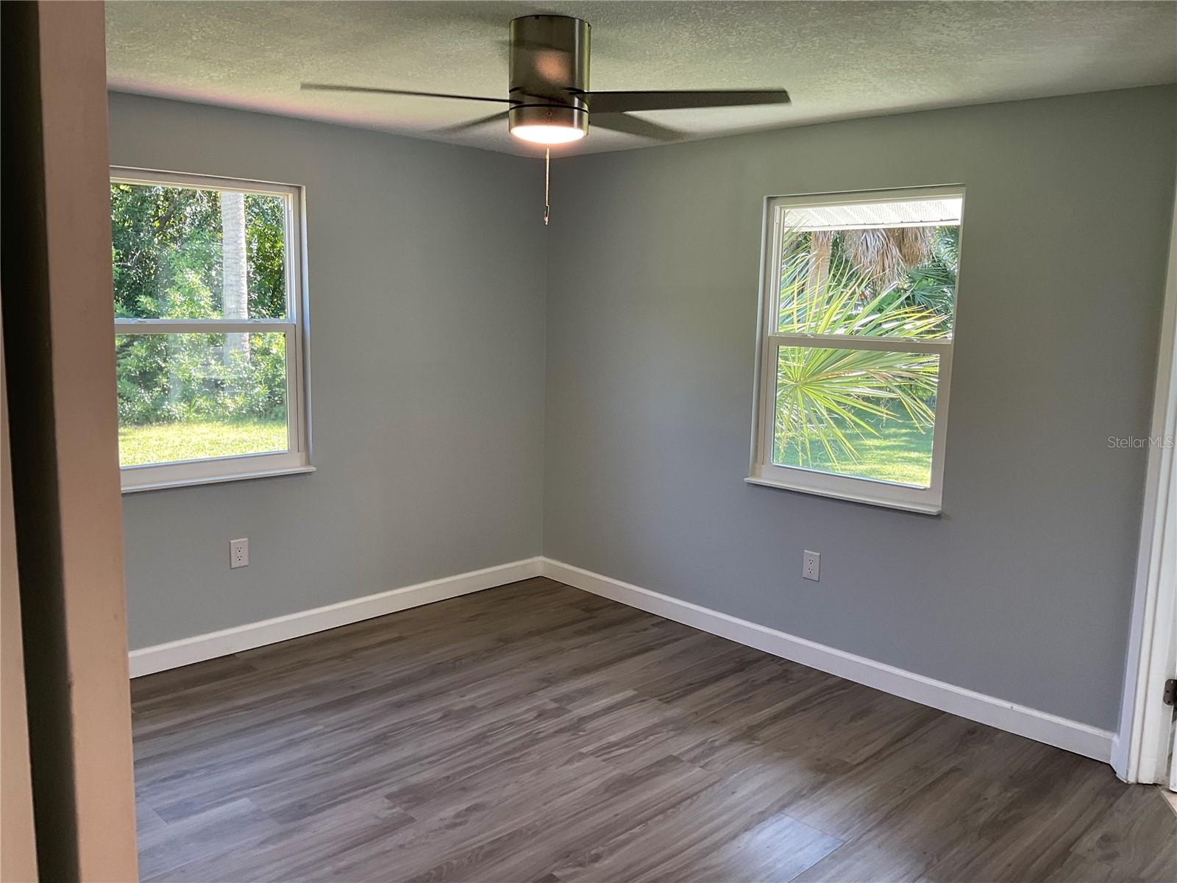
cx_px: 588
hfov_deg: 61.7
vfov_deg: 48.2
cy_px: 442
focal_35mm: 29
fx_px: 986
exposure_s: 1/60
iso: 40
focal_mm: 3
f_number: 1.8
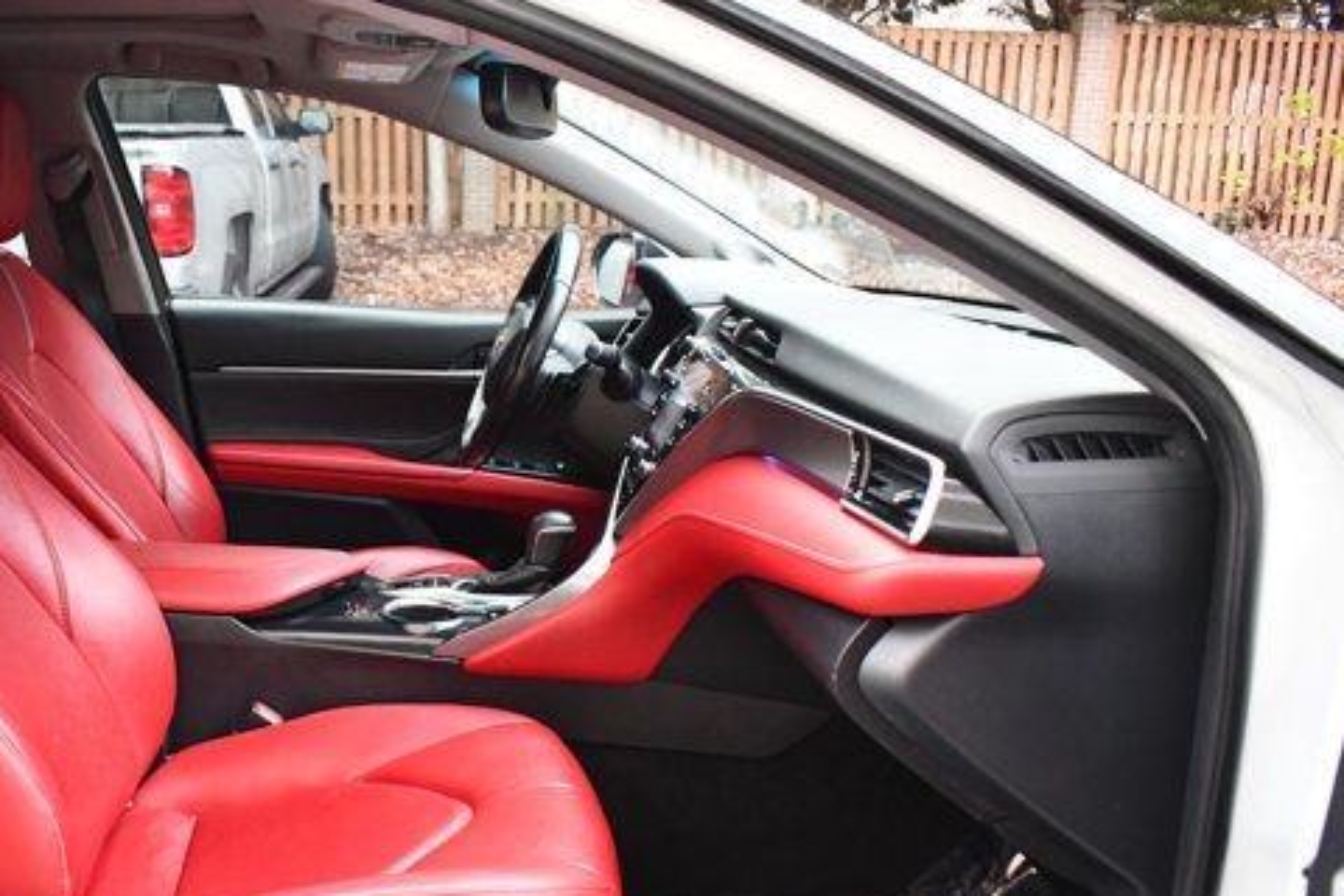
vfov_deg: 36.5
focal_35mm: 36
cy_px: 592
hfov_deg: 52.3
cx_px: 470
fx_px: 1344
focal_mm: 18
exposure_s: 1/80
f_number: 3.5
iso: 3200
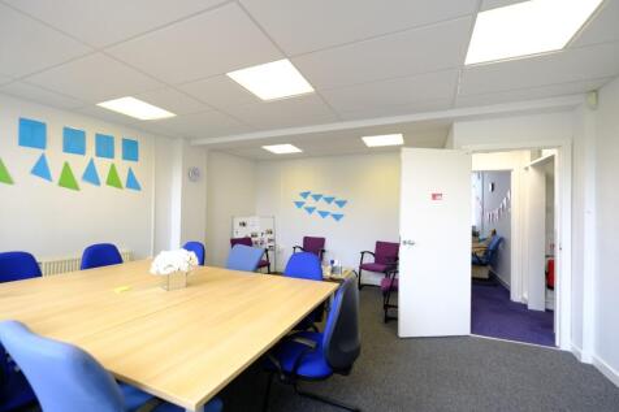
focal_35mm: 15
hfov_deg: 100.4
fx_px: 258
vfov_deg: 77.3
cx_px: 310
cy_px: 206
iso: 160
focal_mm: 10
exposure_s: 1/17
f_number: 4
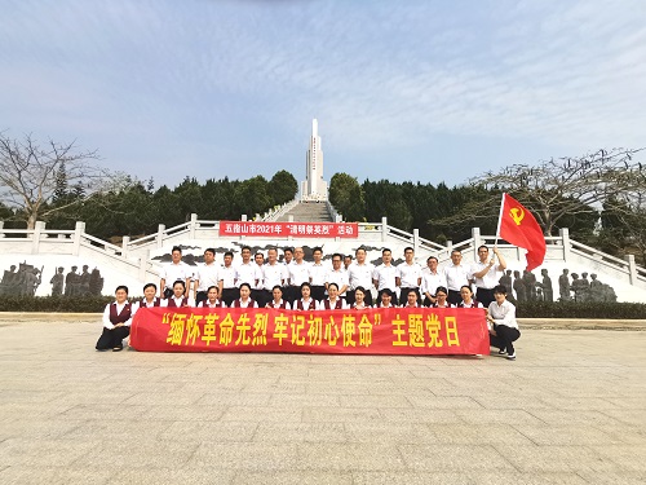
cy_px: 242
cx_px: 323
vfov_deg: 74.7
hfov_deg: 91.0
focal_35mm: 17
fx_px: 317
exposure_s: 1/1862
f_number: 2.2
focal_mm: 2.23
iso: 50
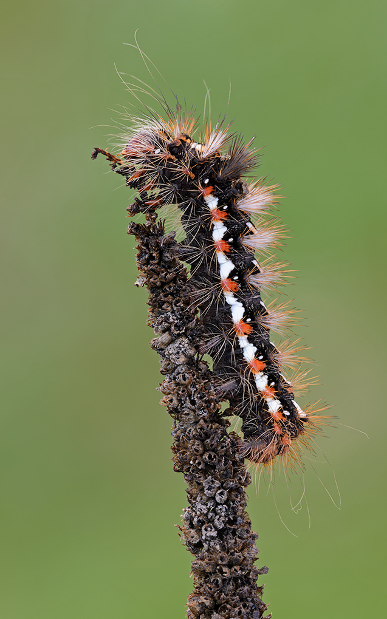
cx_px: 193
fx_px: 4657
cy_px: 309
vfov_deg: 7.6
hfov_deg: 4.8
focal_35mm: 276
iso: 100
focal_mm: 180
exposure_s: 1/1.67
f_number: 16
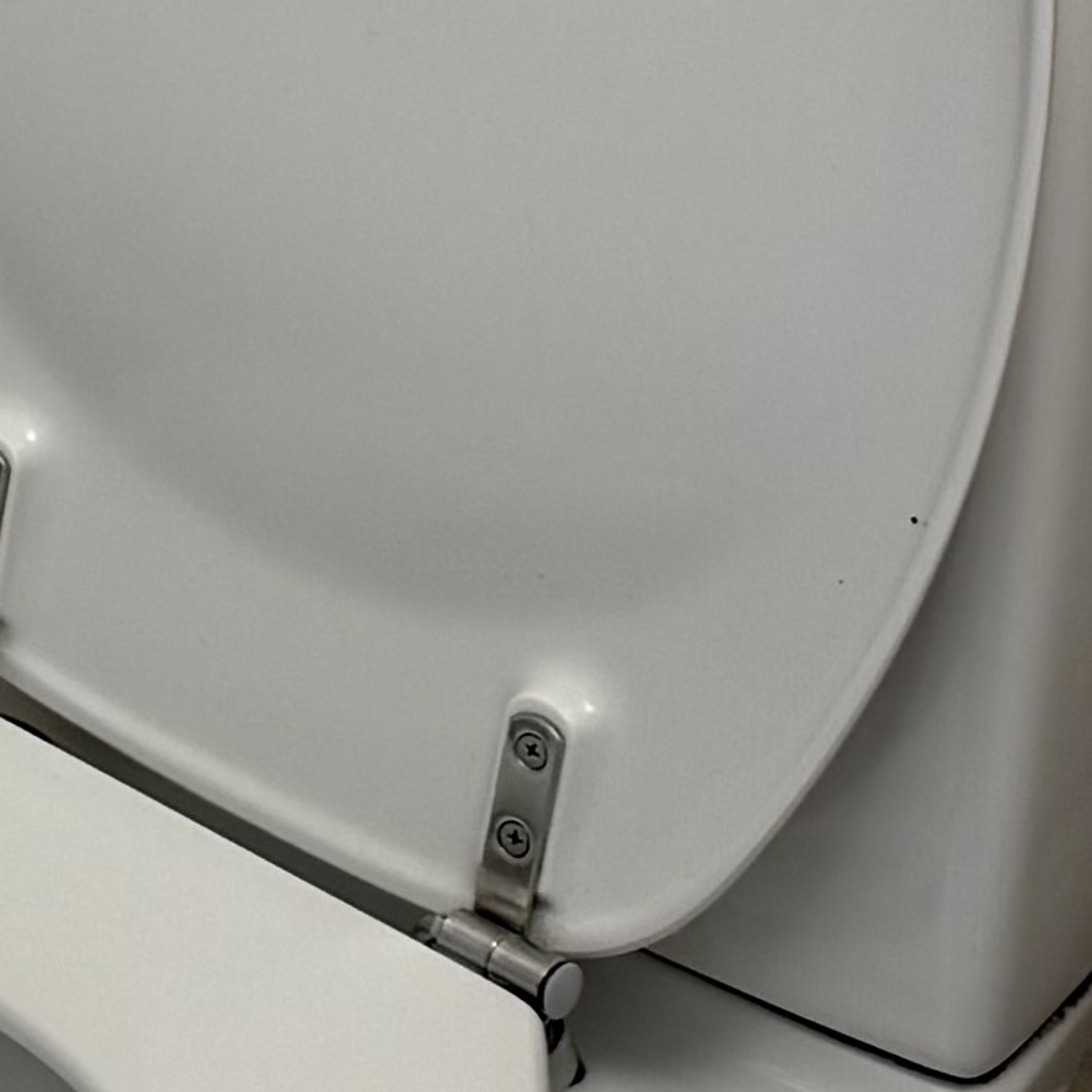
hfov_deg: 10.0
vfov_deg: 10.6
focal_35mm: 162
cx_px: -1080
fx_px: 5782
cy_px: -209
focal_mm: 6.76
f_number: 1.78
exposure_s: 1/100
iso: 100
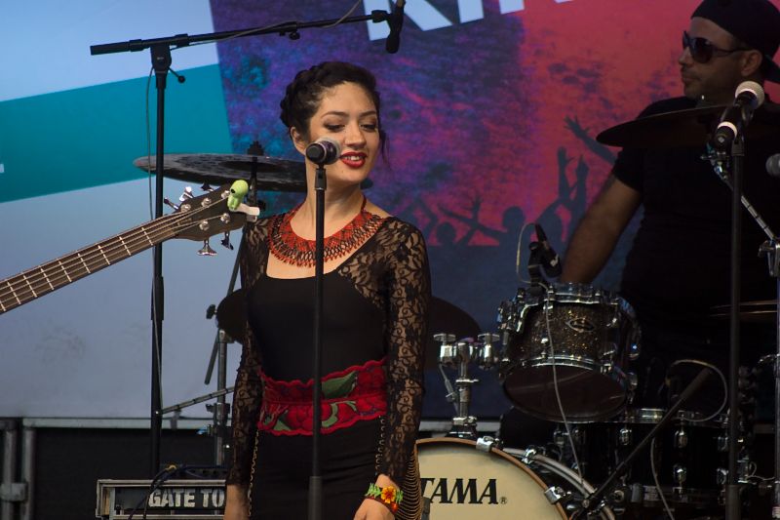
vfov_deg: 4.4
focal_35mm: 315
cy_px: 260
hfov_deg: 6.5
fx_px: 6823
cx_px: 390
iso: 800
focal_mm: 210
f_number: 4.5
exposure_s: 1/350
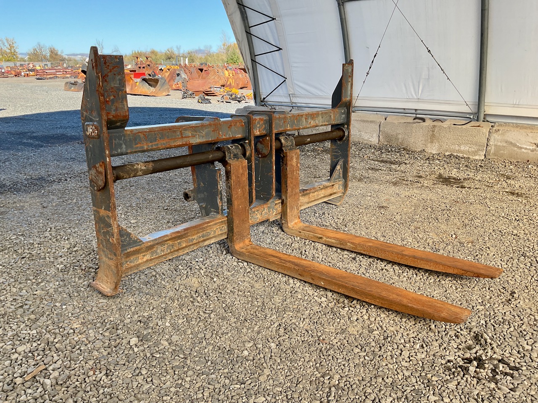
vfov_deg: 48.2
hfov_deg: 61.7
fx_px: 451
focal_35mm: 29
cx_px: 269
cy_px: 202
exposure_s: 1/348
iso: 16
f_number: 1.8
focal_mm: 3
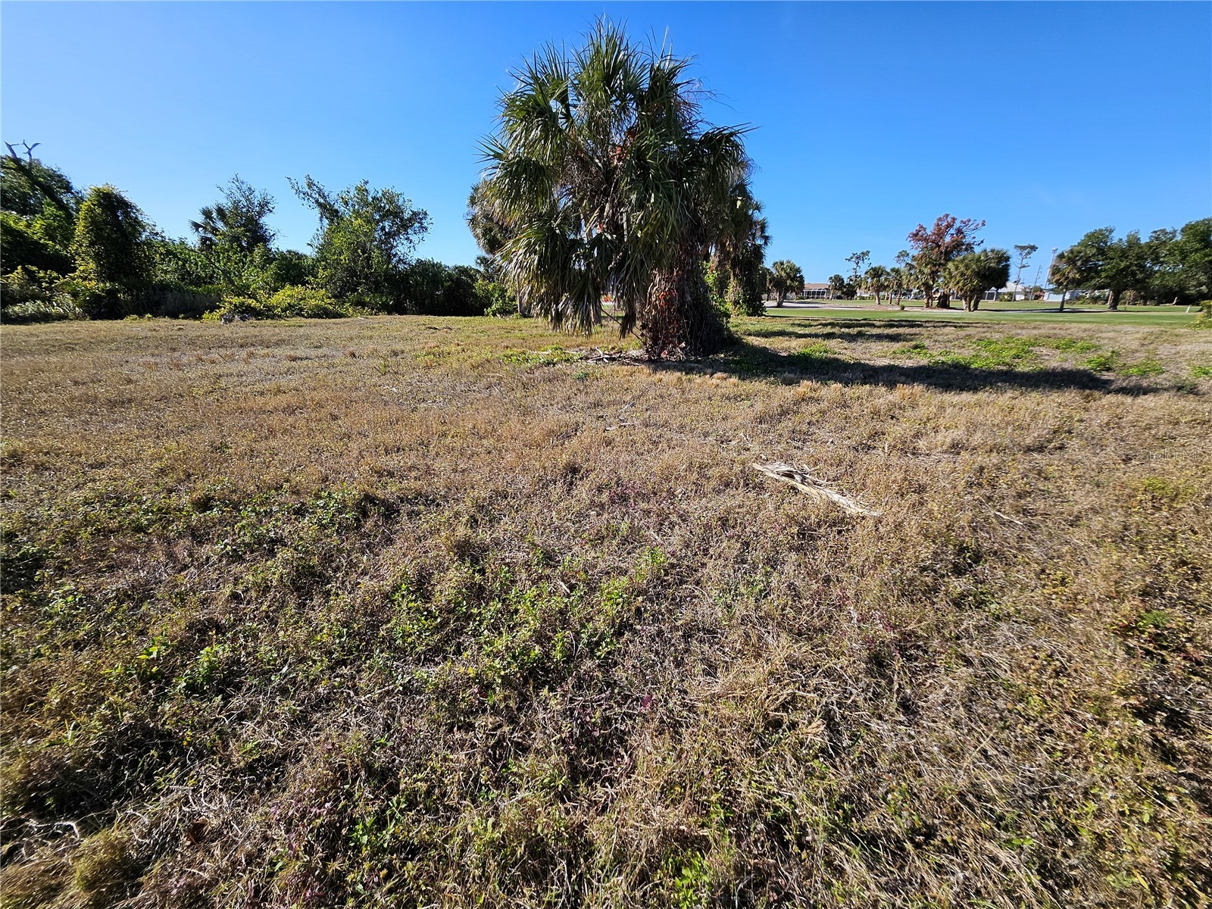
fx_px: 455
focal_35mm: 13
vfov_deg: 89.9
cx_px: 606
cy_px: 454
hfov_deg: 106.2
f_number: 2.2
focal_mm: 1.7
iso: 32
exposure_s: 1/1058
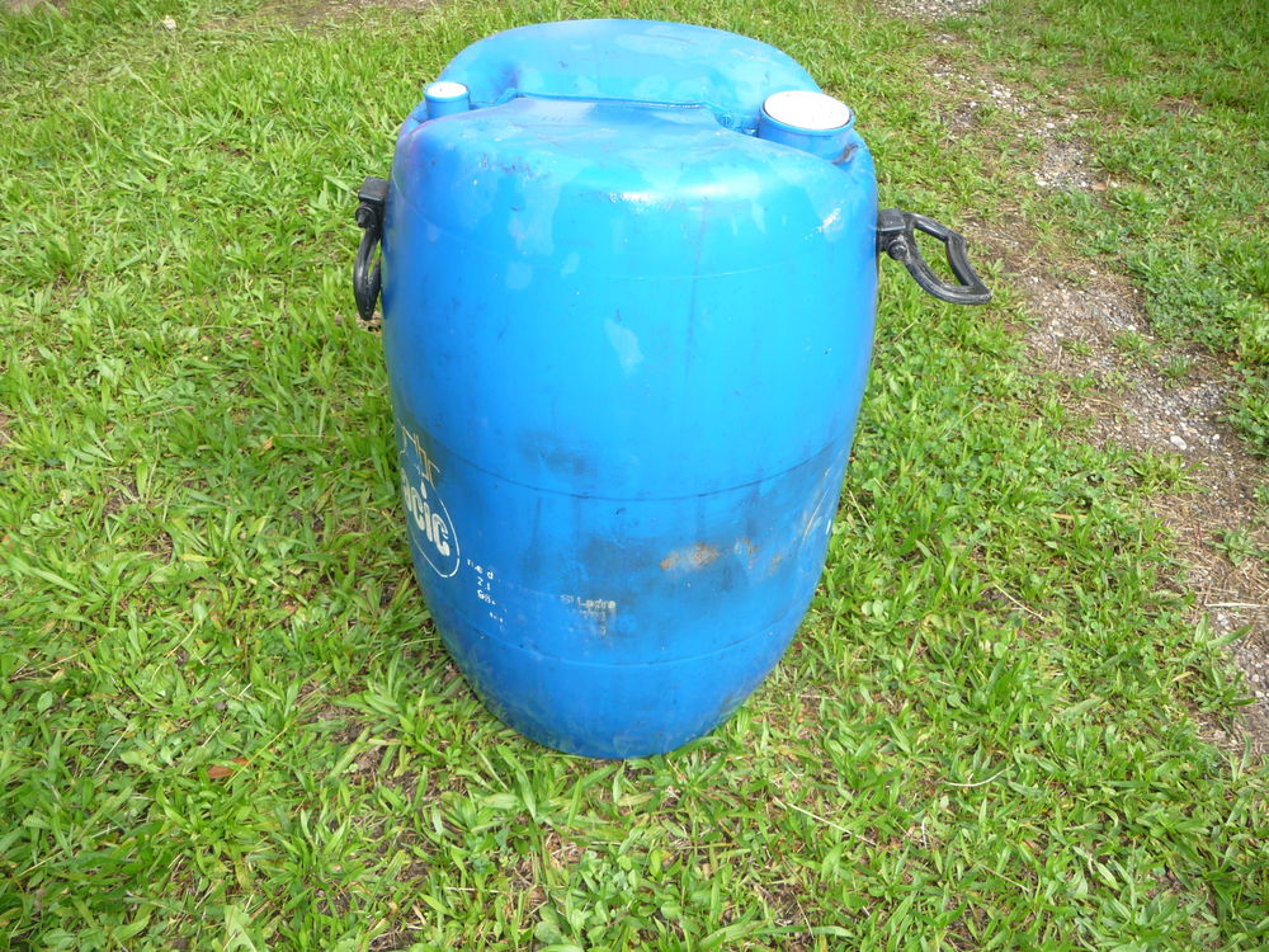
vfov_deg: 49.7
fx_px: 1026
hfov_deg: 63.4
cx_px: 634
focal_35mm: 28
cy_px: 476
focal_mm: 4.7
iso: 100
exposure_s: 1/320
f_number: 3.3
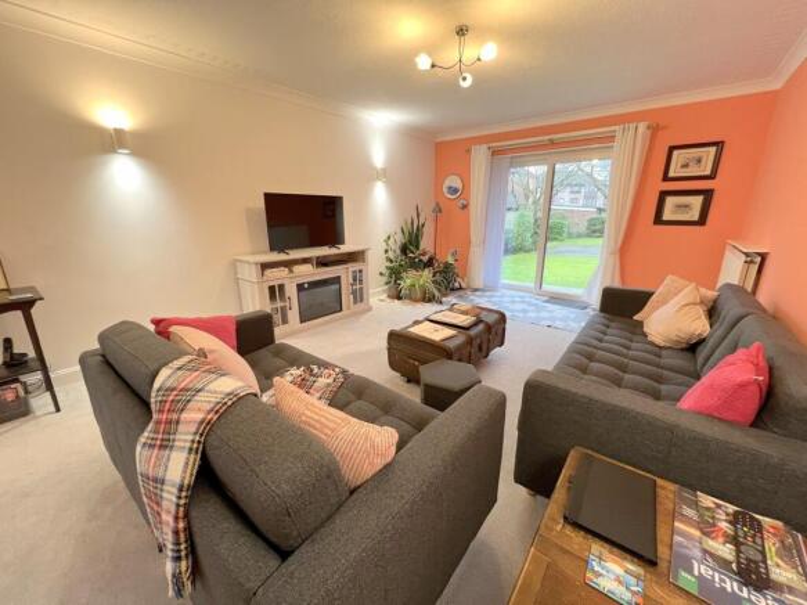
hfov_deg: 106.2
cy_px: 302
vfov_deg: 89.9
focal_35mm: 13
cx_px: 404
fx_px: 303
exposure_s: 1/50
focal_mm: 1.57
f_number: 1.8
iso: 200
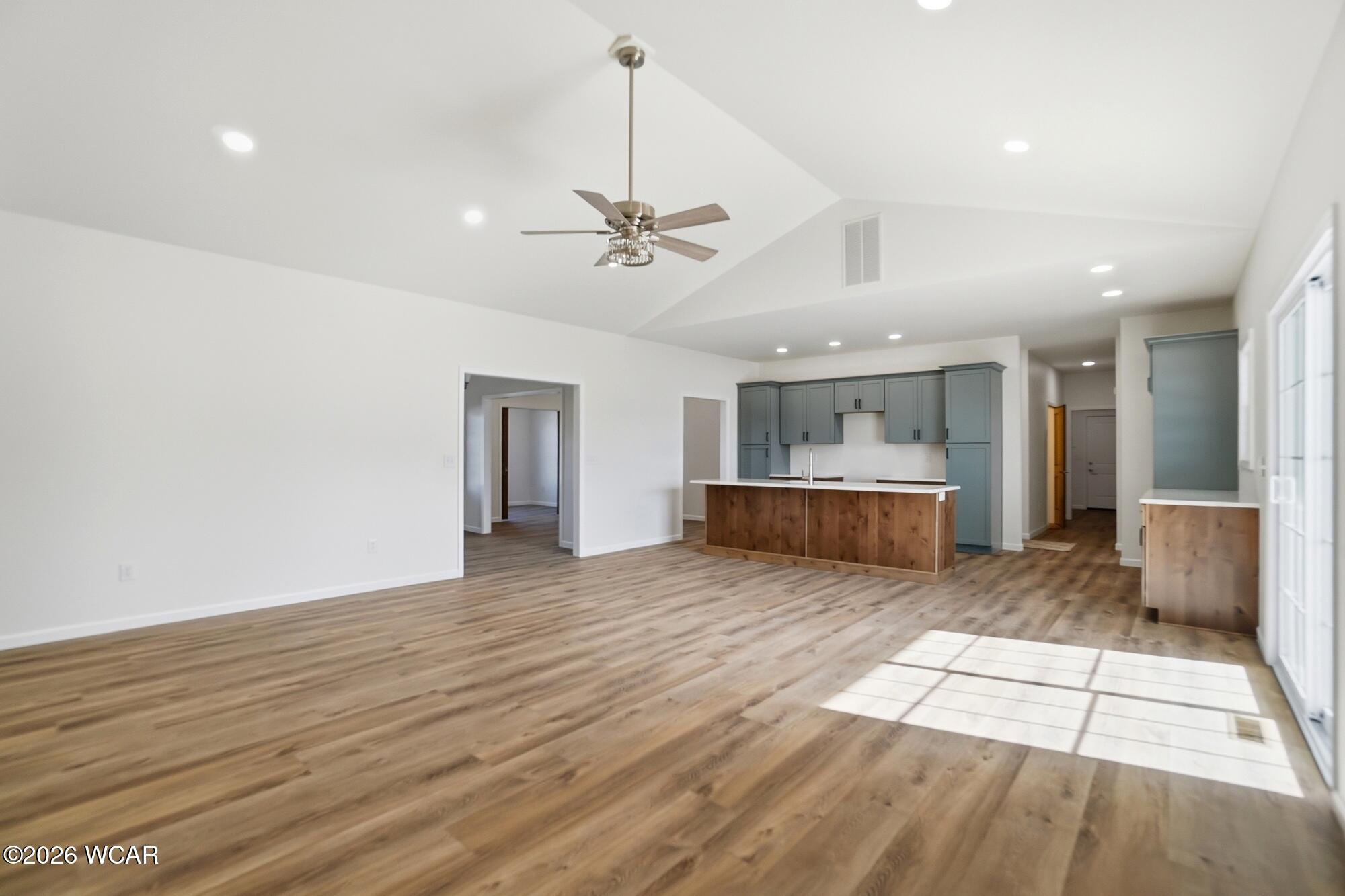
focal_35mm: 15
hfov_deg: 100.4
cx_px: 672
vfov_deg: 77.3
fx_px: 560
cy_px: 448
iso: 125
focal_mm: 10
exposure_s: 1/750
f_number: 5.6
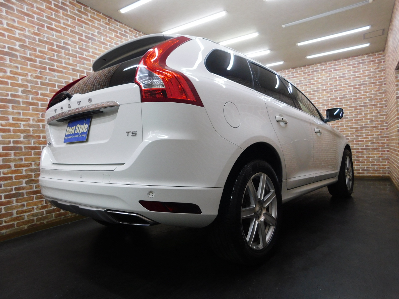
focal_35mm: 23
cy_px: 150
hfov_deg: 73.9
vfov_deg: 58.9
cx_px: 200
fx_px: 265
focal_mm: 4
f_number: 3
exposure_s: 1/30
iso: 220
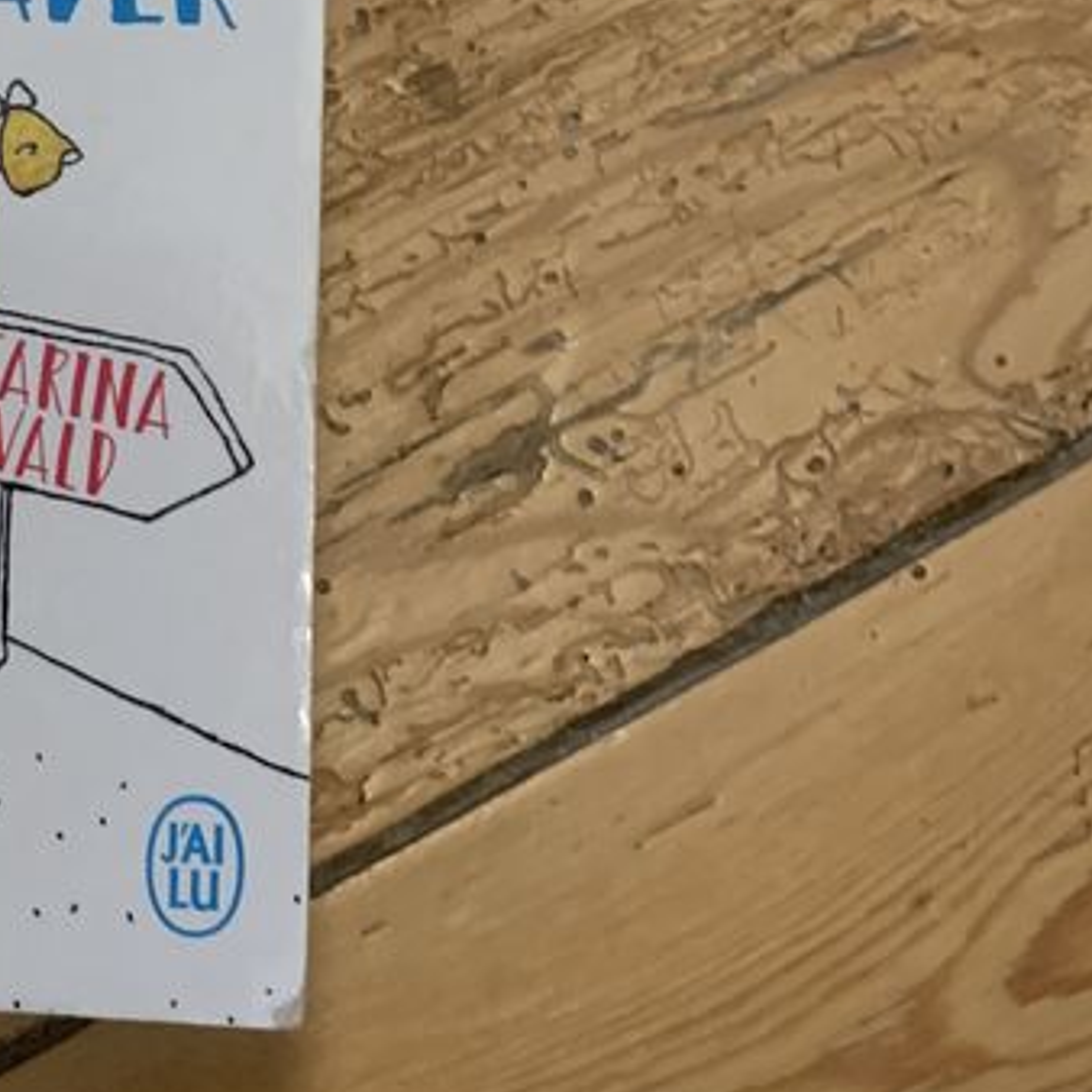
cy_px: 116
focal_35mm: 68
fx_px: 2427
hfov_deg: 23.9
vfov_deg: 24.6
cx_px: -71
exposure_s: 1/60
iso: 320
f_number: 1.8
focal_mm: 4.25
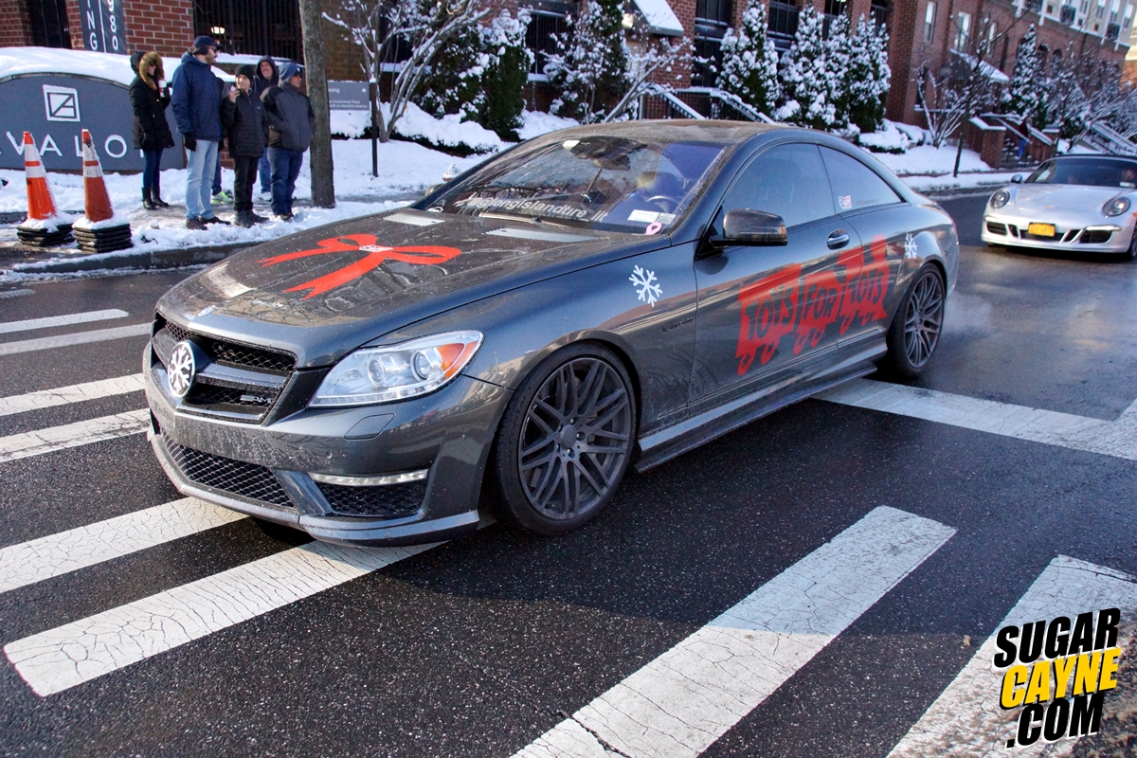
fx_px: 853
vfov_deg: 47.9
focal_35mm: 27
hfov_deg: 67.4
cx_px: 568
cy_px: 379
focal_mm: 18
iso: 1600
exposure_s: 1/1600
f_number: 5.6
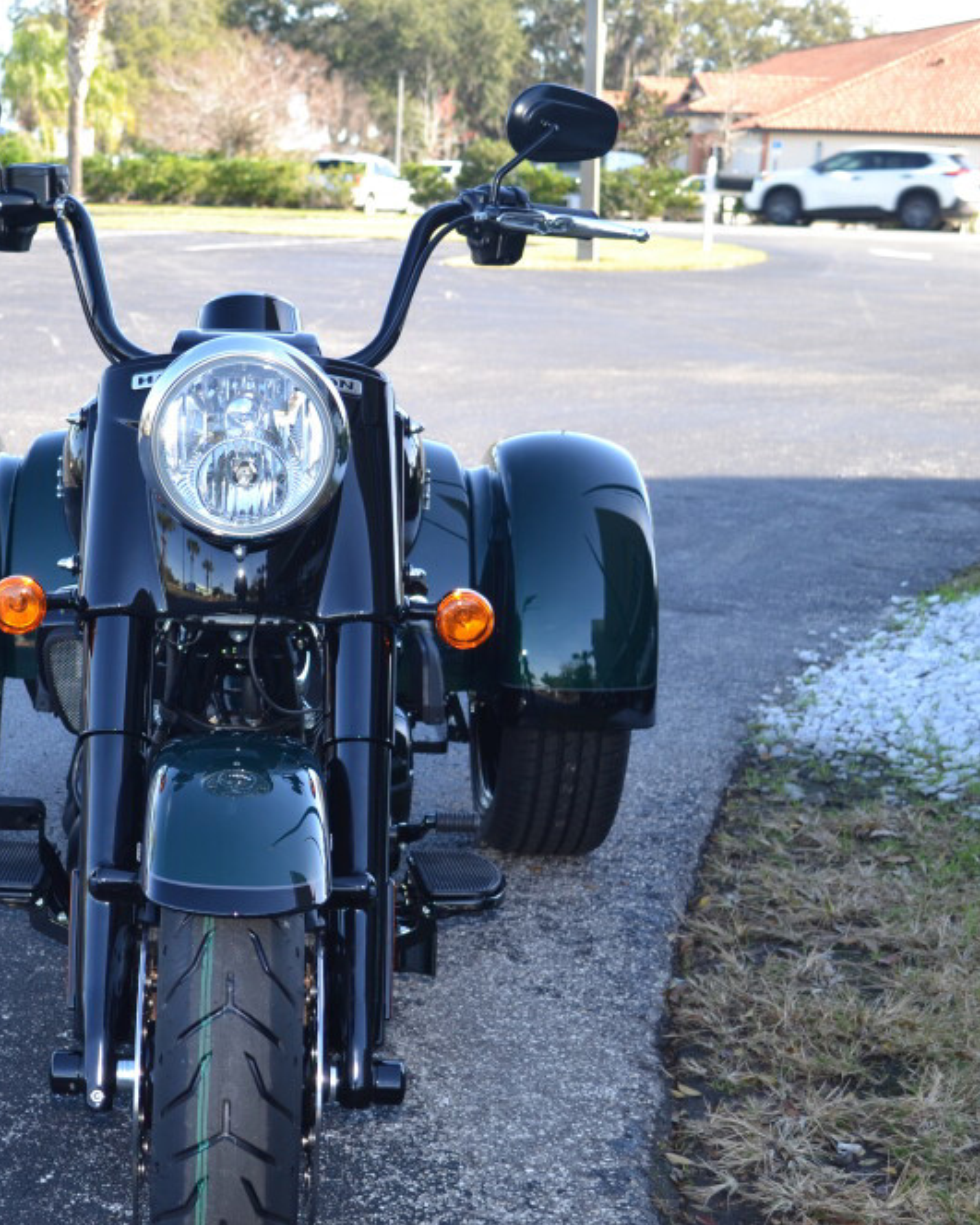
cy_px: 723
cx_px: 231
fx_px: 2031
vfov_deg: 33.5
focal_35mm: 56
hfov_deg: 26.7
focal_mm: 22
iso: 100
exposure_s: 1/125
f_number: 3.8
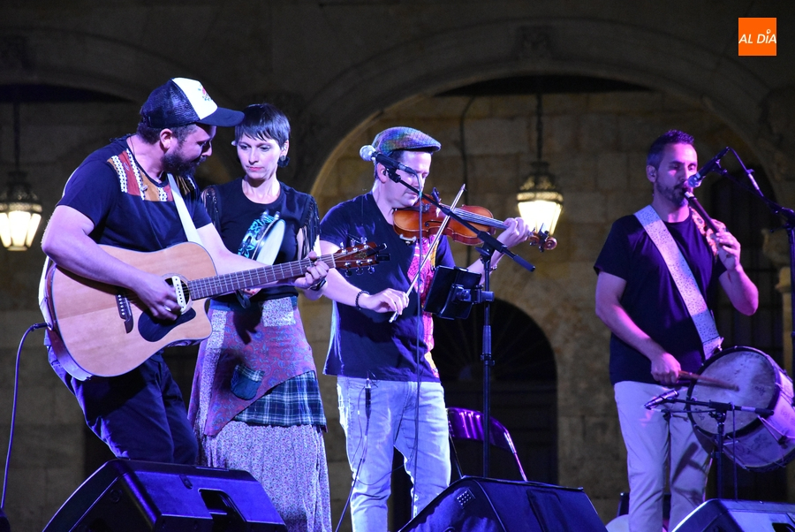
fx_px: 4642
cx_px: 398
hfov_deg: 9.8
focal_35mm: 210
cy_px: 266
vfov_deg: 6.6
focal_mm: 140
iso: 6400
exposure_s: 1/125
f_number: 5.6
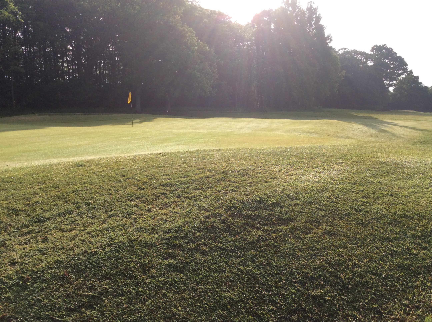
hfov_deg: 56.9
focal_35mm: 32
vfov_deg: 44.1
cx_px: 216
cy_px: 161
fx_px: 399
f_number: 2.4
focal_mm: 3.3
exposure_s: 1/1079
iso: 32
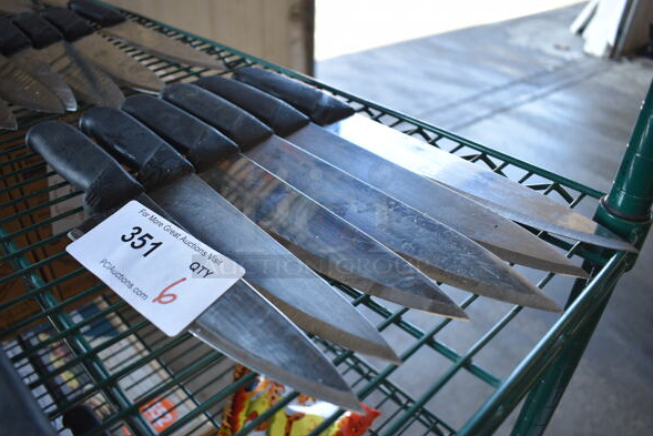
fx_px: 508
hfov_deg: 65.4
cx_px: 316
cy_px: 220
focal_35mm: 28
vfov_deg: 46.4
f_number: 3.5
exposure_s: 1/250
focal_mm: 18
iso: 720
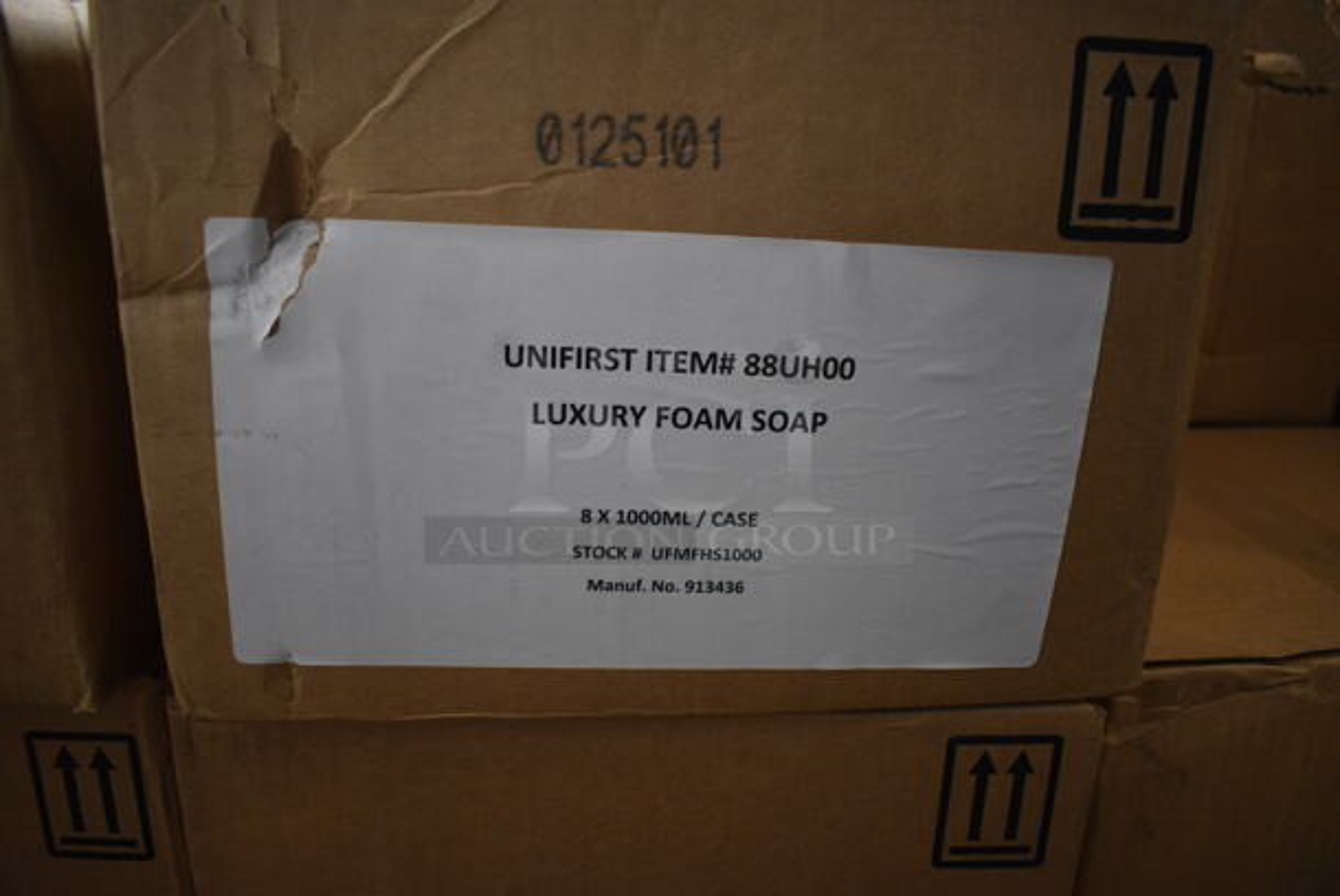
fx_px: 1006
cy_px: 448
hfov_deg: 67.3
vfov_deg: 48.0
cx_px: 670
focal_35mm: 27
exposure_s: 1/125
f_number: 3.5
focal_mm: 18
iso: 1600
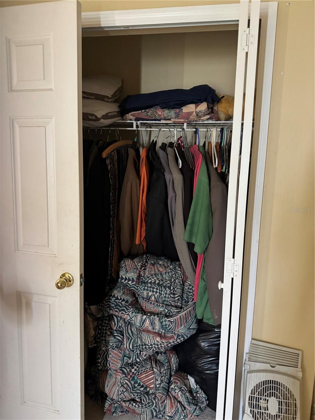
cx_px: 158
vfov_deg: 71.6
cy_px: 210
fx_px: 291
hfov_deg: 56.8
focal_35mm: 24
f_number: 1.78
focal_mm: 6.76
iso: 800
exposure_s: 1/40
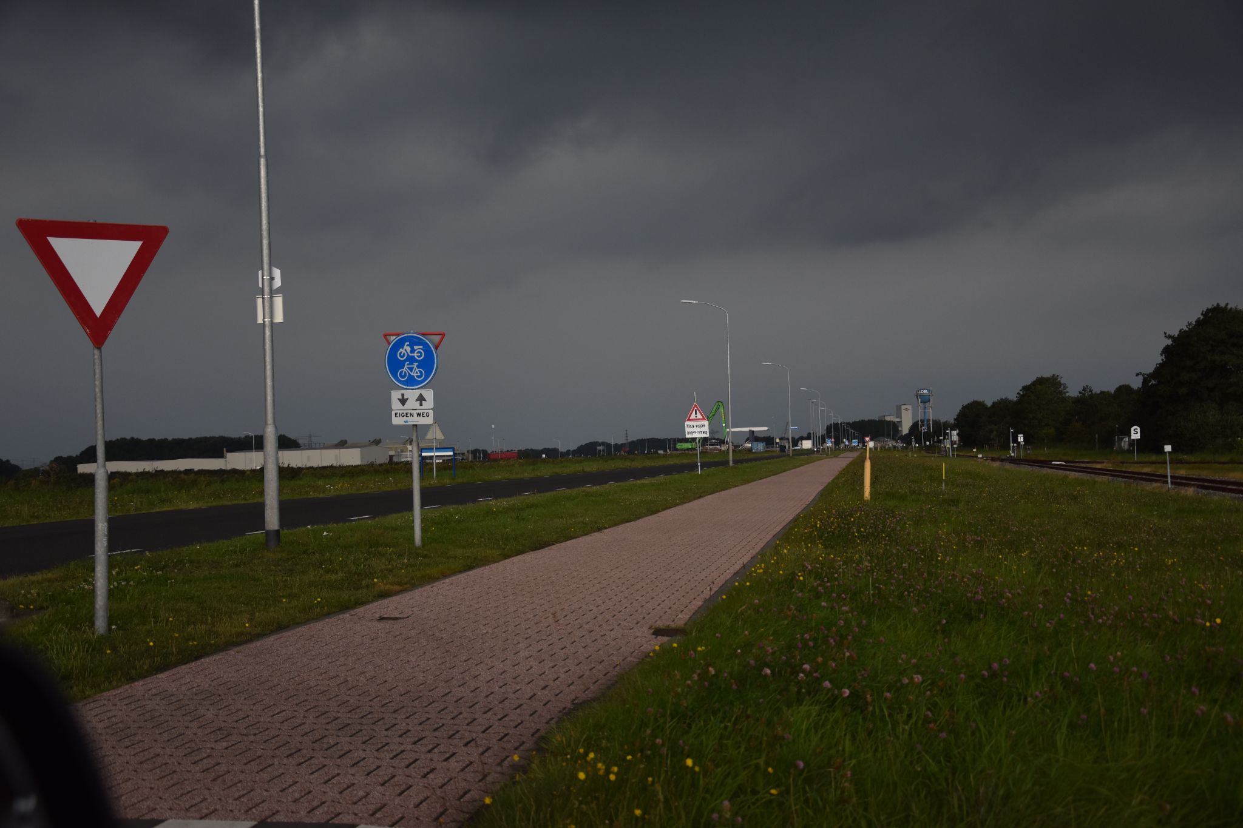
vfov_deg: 29.9
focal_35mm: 45
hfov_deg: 43.6
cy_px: 414
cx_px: 622
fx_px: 1554
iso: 200
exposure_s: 1/800
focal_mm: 30
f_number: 4.2
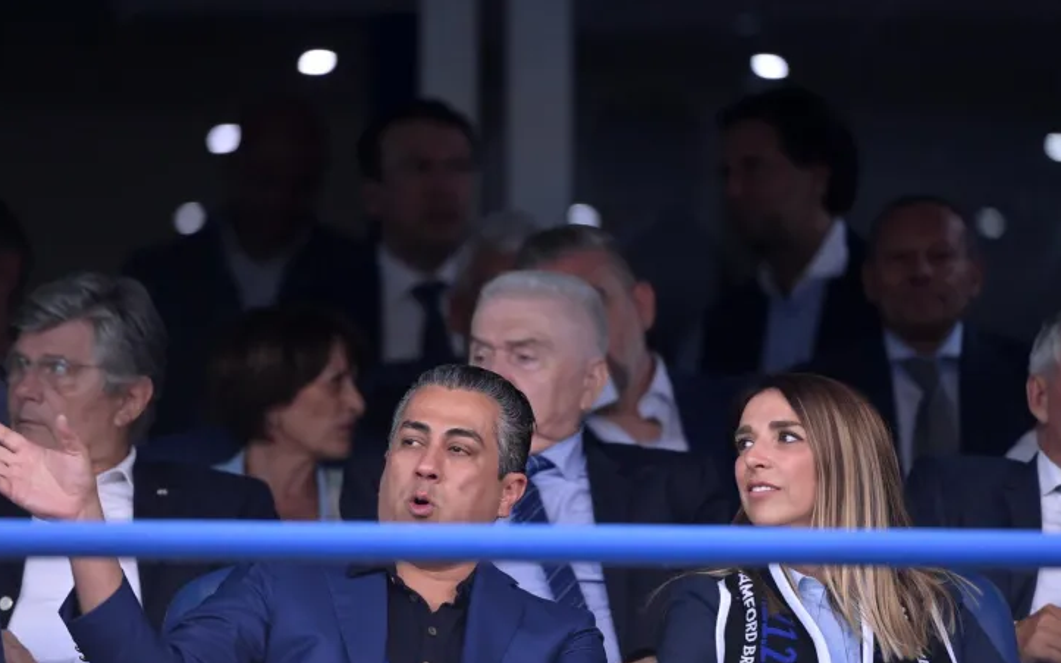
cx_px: 539
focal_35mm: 407
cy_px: 323
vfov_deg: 3.2
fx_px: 11770
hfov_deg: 5.2
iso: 5000
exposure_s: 1/1250
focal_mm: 380
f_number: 4
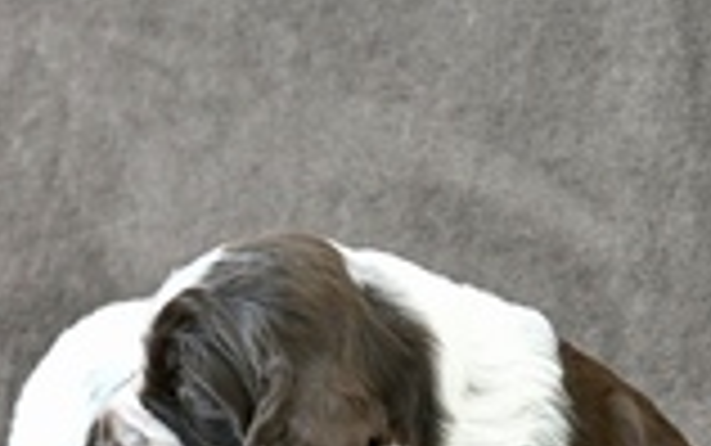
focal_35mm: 323
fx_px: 6263
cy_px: 493
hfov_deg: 6.5
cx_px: -158
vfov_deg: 4.1
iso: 12800
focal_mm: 125
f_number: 7.1
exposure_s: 1/320
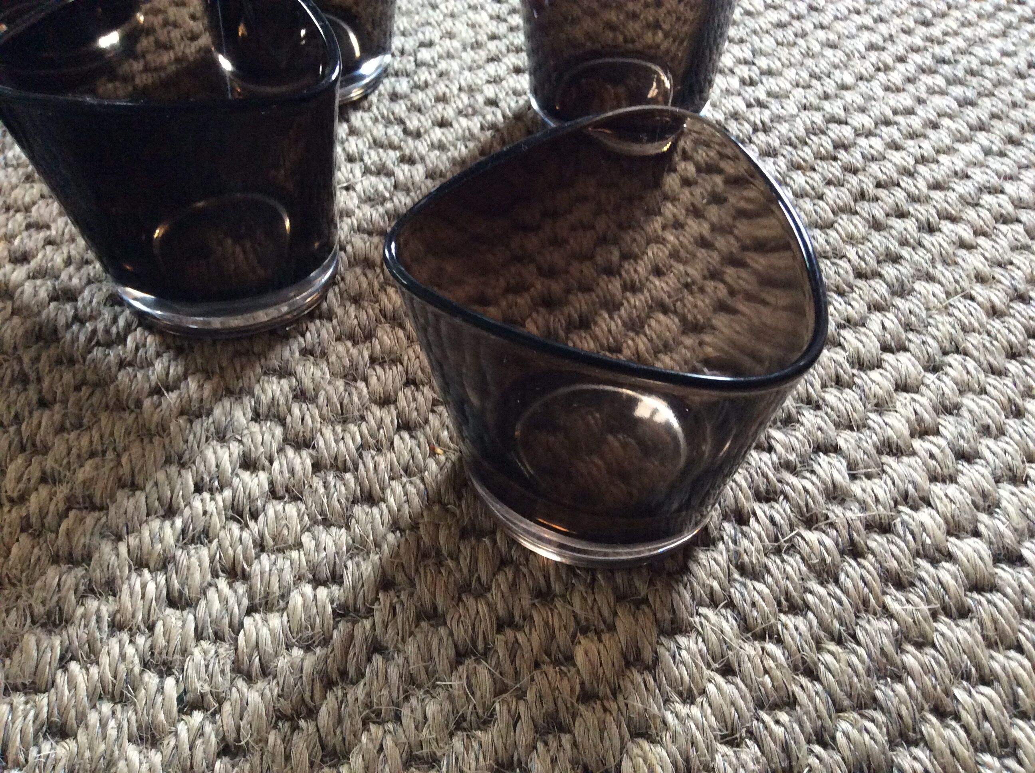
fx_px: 955
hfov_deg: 56.9
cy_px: 386
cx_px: 518
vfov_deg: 44.1
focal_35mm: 32
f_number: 2.4
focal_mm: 3.3
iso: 250
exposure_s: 1/25
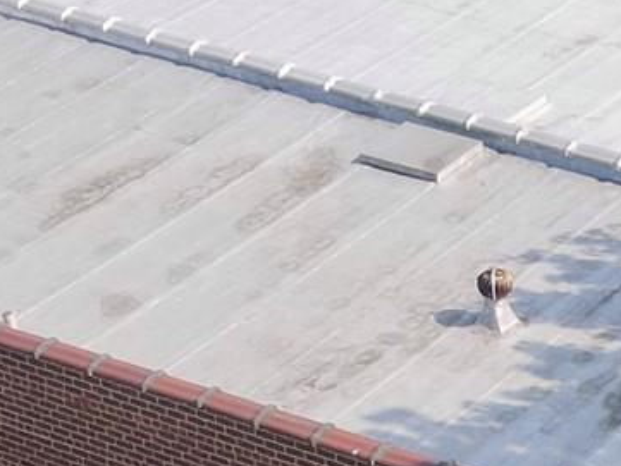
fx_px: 2441
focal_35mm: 136
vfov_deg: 10.5
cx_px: 626
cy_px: 708
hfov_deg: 14.3
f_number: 2.8
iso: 100
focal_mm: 4.5
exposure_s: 1/500
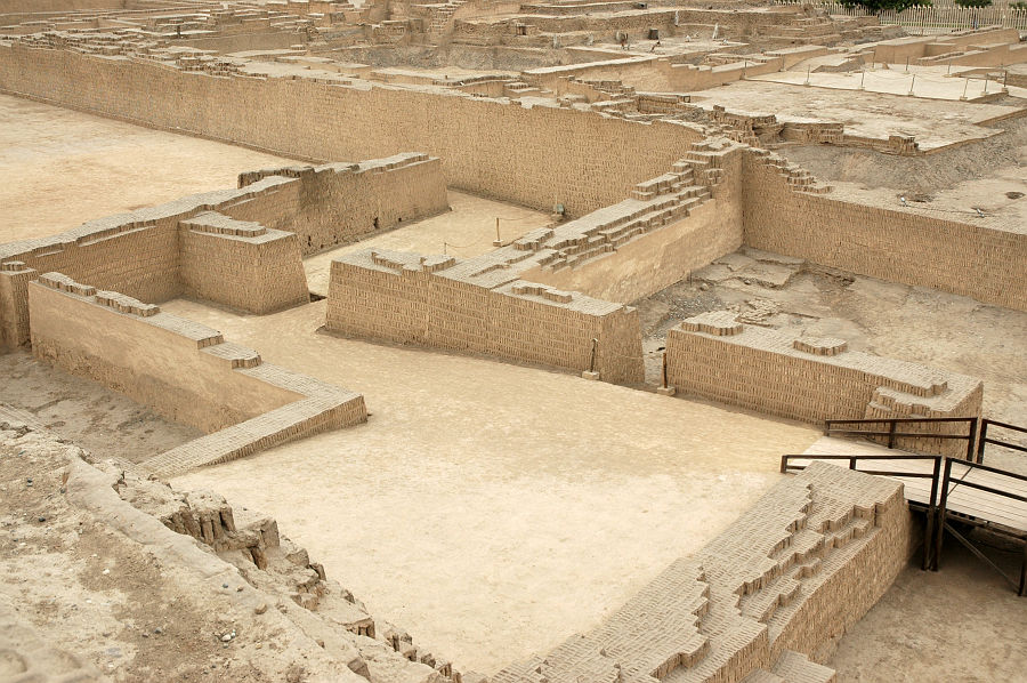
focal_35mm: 44
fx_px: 1240
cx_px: 514
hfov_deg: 45.0
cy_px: 342
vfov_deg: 30.8
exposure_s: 1/200
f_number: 7.1
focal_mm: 29
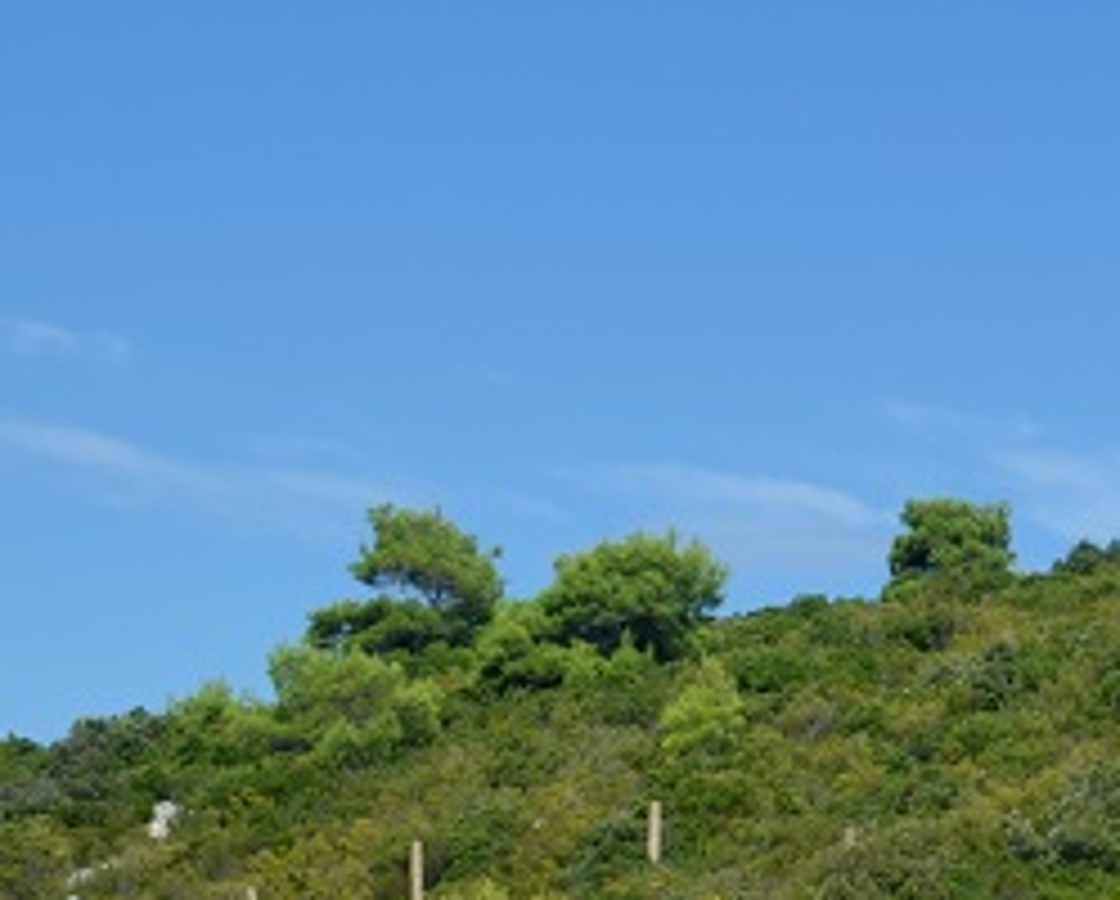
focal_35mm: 197
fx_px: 6536
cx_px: 1752
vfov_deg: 7.9
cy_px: 808
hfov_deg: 9.5
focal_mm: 35
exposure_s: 1/1000
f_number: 5
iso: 125
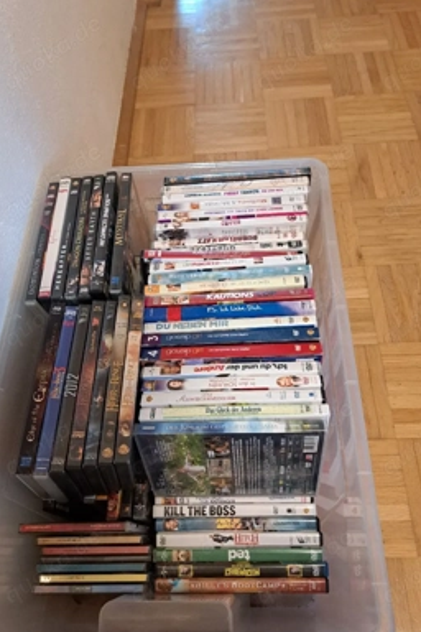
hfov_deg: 49.6
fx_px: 456
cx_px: 214
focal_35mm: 26
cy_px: 328
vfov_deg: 69.4
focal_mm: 5.23
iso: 400
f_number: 1.8
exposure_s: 1/50
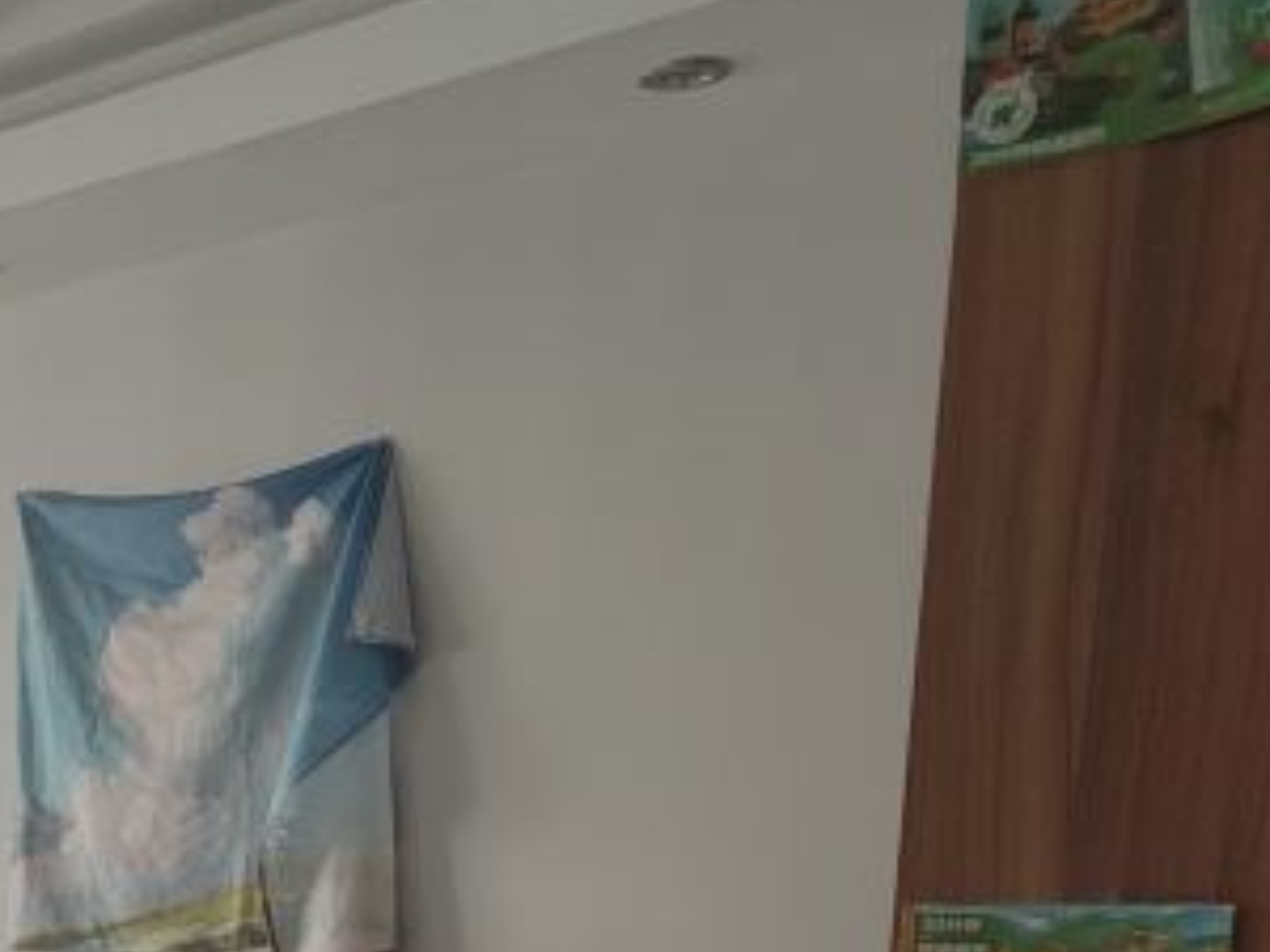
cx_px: -389
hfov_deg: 25.8
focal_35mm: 64
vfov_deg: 20.8
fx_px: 2348
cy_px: 1244
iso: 50
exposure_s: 1/109
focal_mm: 5.26
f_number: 1.65
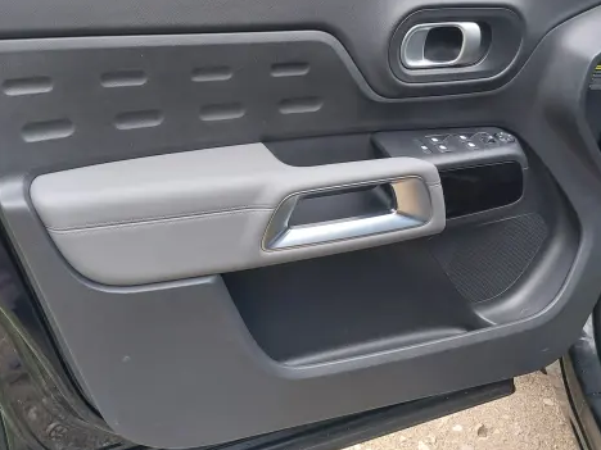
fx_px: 712
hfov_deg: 45.7
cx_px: 258
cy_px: 159
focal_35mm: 41
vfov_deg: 34.9
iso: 125
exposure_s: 1/50
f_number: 1.8
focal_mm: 4.6
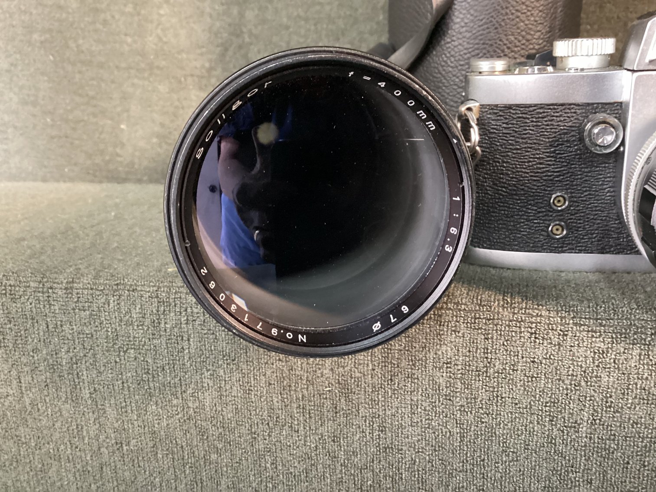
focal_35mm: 31
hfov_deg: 58.3
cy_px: 246
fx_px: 588
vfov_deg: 45.4
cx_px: 328
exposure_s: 1/20
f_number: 2.4
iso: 640
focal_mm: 3.3
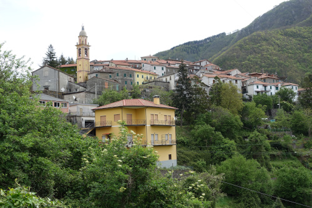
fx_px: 373
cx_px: 156
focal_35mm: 43
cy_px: 104
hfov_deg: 45.4
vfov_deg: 31.2
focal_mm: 15.94
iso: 125
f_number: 5.6
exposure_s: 1/200
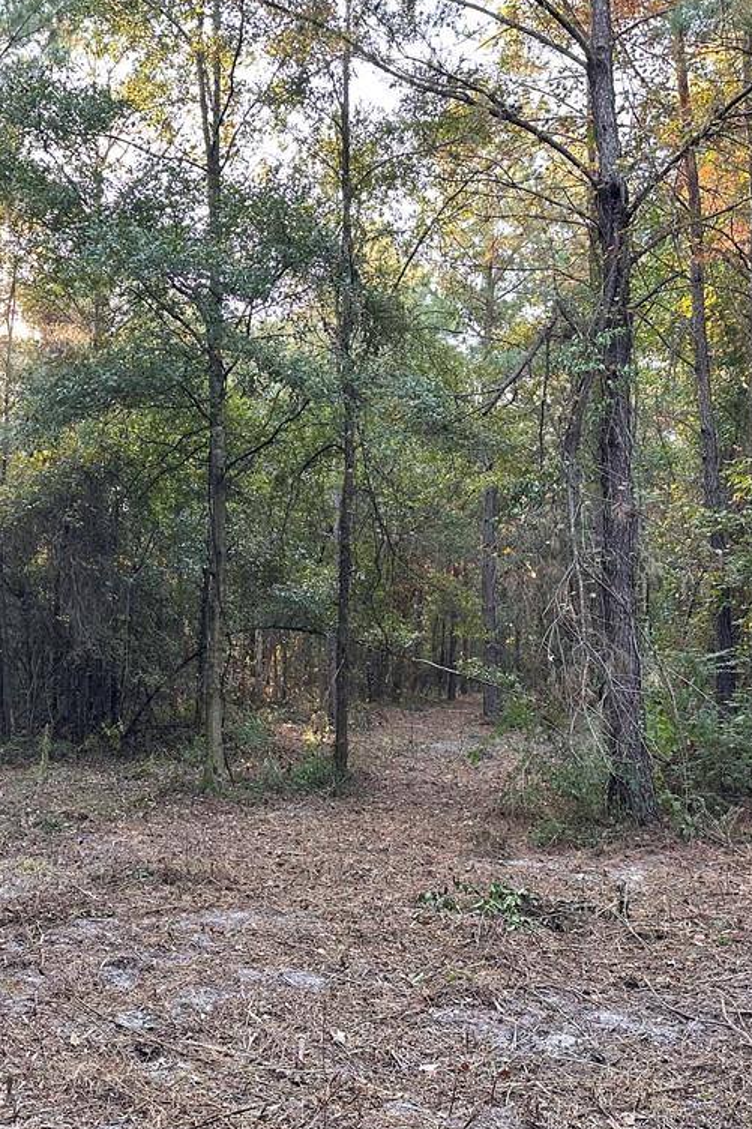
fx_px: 1066
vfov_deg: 55.8
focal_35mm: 34
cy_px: 566
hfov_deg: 38.1
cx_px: 215
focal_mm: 6.86
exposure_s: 1/121
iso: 200
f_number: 1.78
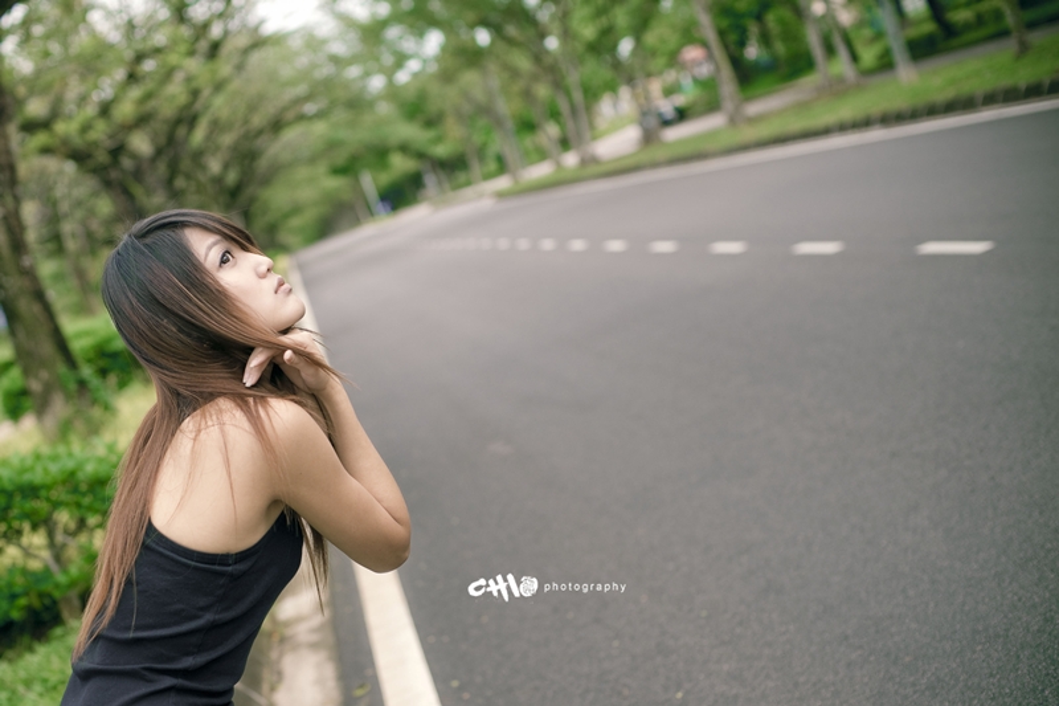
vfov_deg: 27.0
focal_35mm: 50
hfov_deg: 39.6
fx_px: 1470
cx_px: 530
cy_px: 353
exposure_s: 1/250
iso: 100
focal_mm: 50
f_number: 2.8
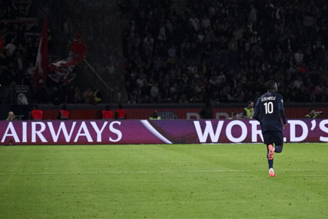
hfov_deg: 6.5
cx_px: 202
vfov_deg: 4.3
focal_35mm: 319
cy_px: 41
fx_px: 2908
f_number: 5
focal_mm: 195
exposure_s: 1/1600
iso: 4000
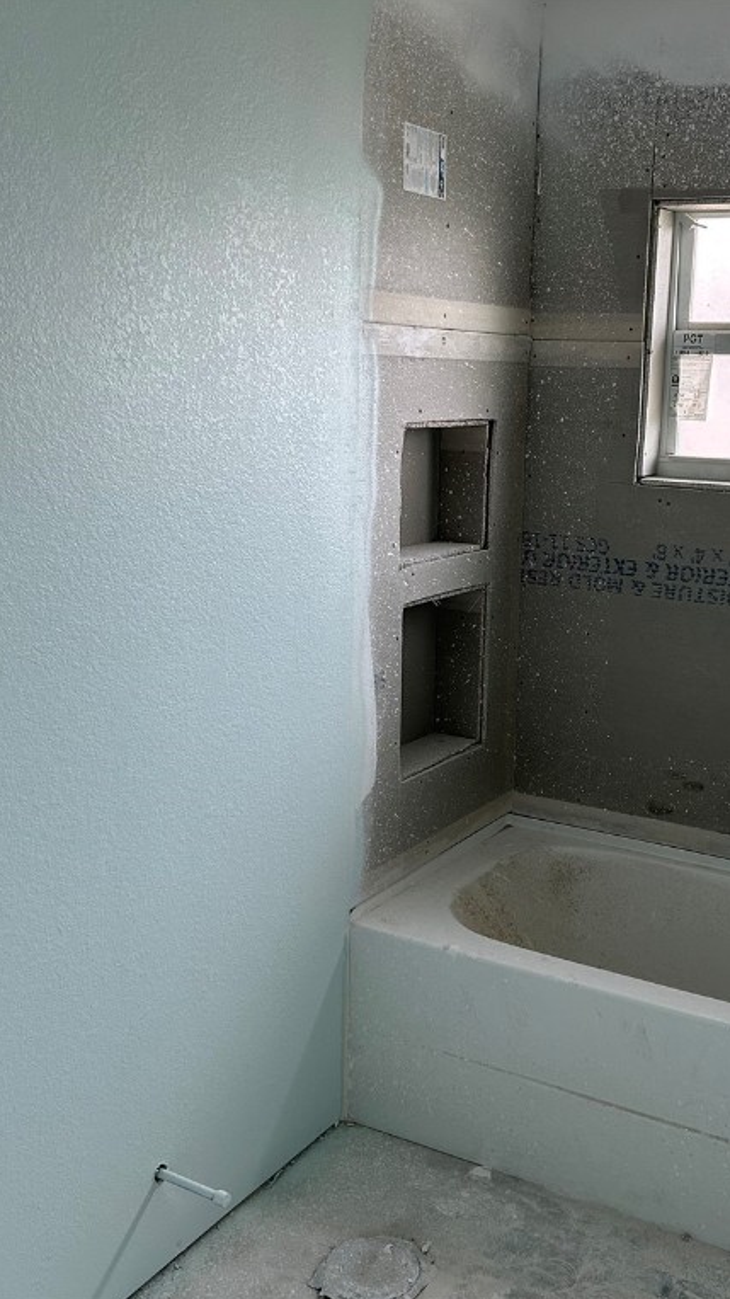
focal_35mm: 38
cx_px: 478
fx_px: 1308
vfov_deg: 52.8
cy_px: 650
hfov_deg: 31.0
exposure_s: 1/105
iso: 125
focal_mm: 5.7
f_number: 1.5
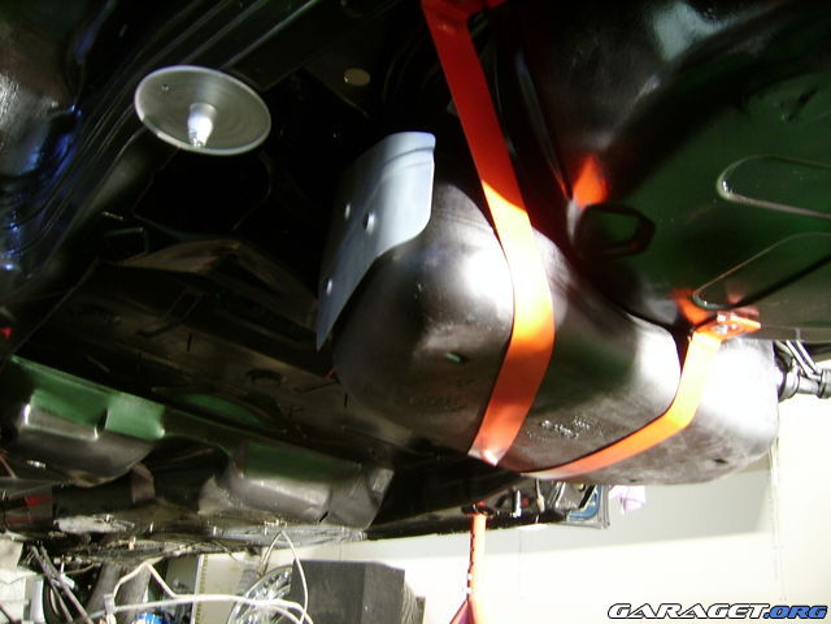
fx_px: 840
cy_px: 312
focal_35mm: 35
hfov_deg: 52.6
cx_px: 416
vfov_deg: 40.7
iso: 100
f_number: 2.8
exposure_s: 2
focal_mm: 5.95
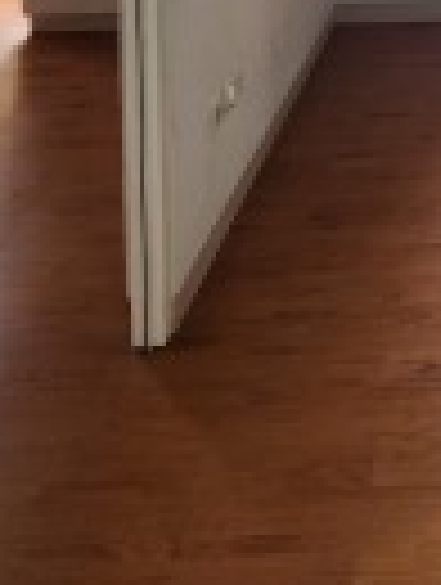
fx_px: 779
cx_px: 538
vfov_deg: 29.0
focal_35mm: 46
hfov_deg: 27.5
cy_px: -256
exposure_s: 1/50
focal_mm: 2.2
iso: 160
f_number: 2.2
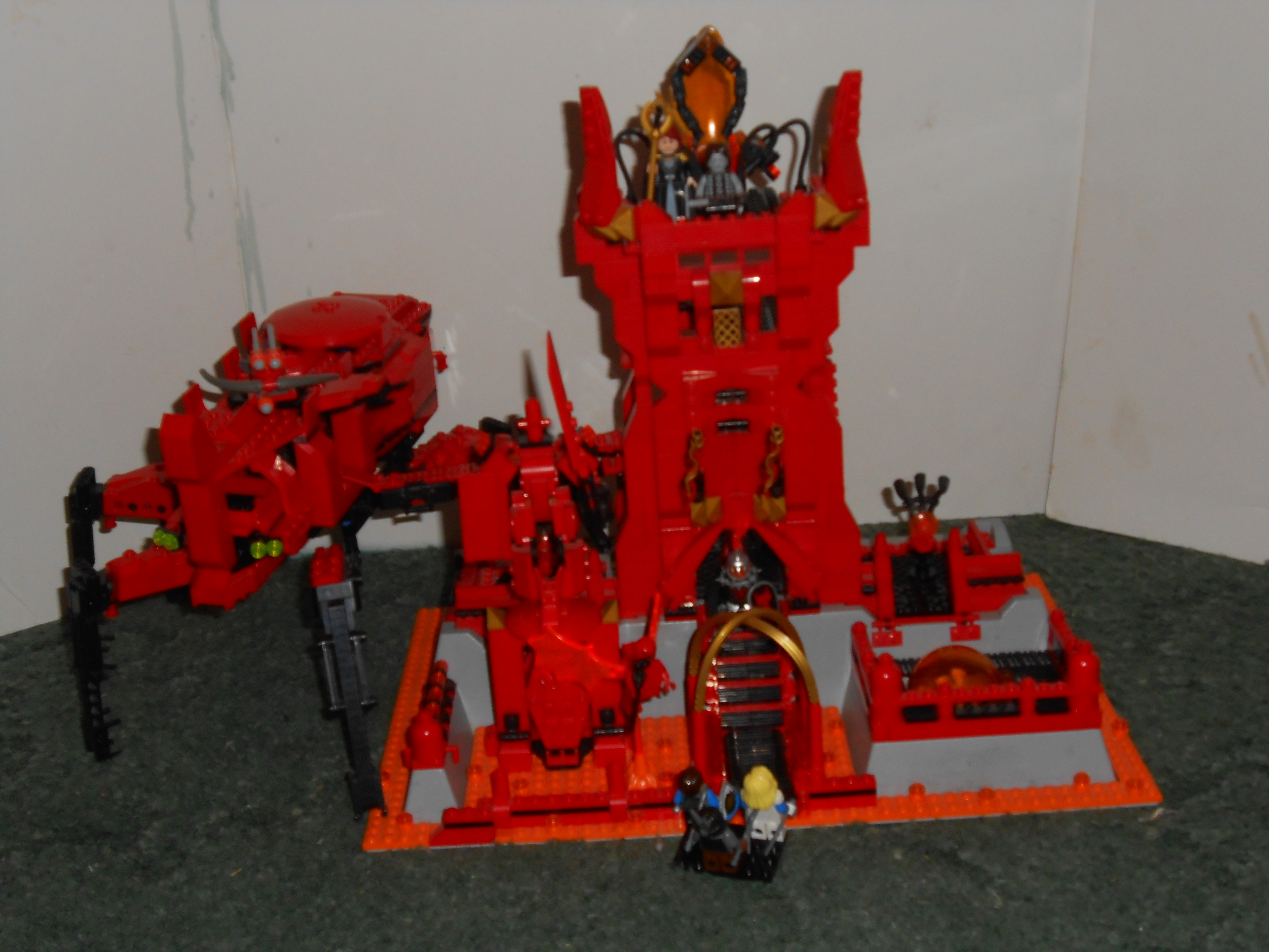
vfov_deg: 26.1
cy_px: 476
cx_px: 634
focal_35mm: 56
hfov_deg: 34.3
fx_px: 2053
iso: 200
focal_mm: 10
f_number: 5.2
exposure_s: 1/60
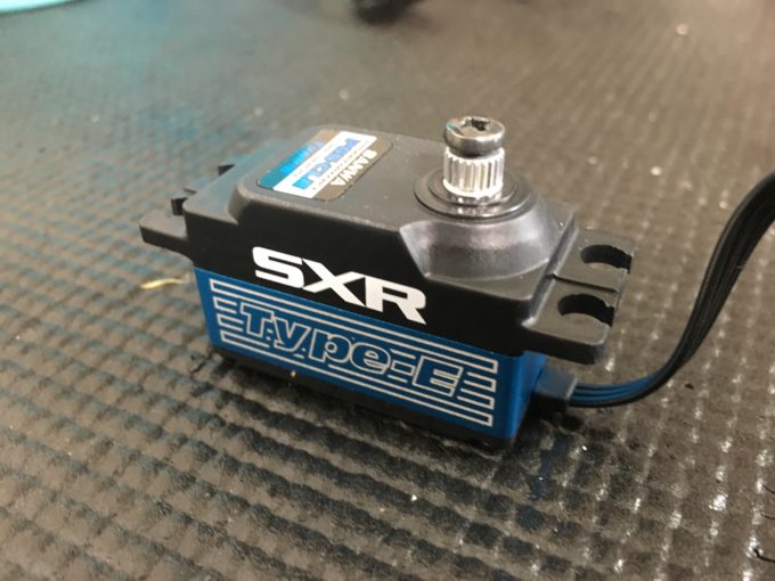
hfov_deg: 61.7
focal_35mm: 29
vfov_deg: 48.2
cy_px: 290
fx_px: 649
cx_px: 388
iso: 400
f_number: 2.2
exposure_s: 1/15
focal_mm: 4.15
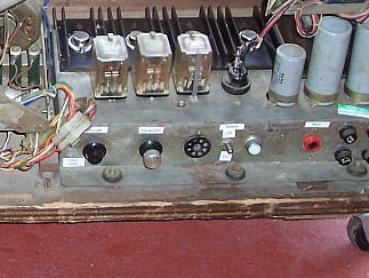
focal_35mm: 93
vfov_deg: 15.8
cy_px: 38
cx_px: -42
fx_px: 992
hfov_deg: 20.1
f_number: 2.8
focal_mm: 5.6
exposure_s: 1/60
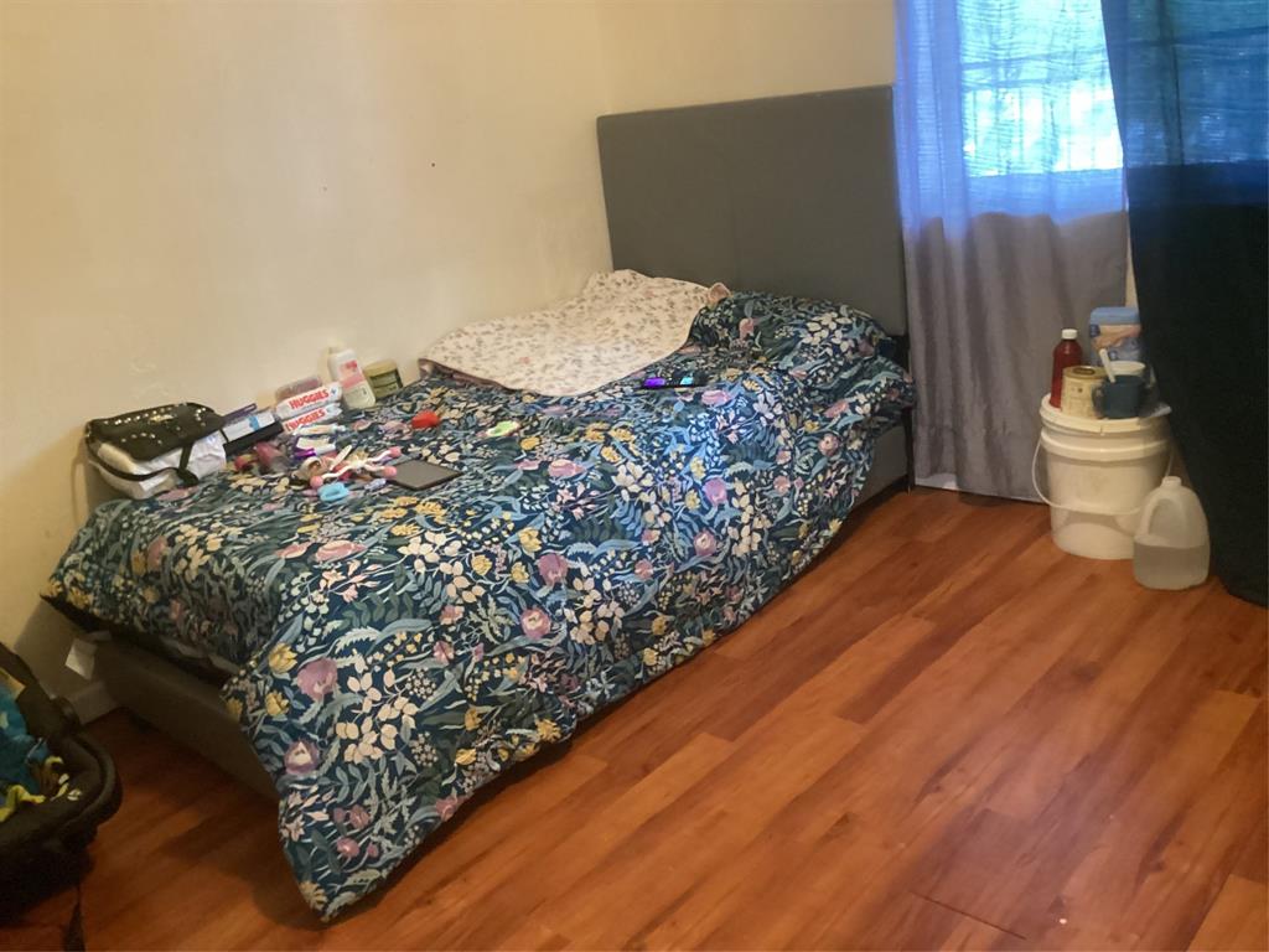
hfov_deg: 58.4
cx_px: 634
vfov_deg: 45.4
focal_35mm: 31
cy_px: 476
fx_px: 1136
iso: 640
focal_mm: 3.3
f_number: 2.4
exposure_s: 1/30
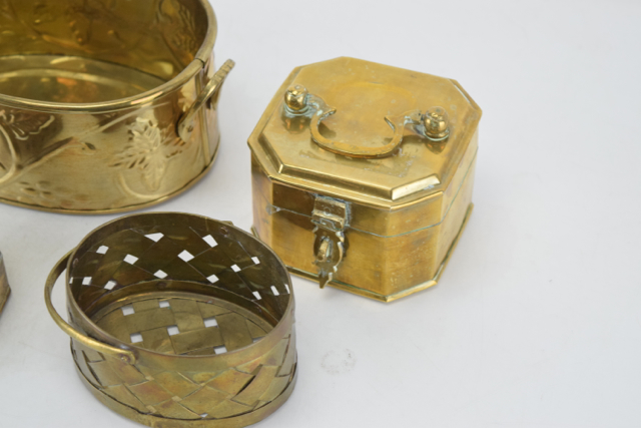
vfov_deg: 16.6
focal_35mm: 82
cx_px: 320
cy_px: 214
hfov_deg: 24.6
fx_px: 1469
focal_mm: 55
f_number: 5.6
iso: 800
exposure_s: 1/125
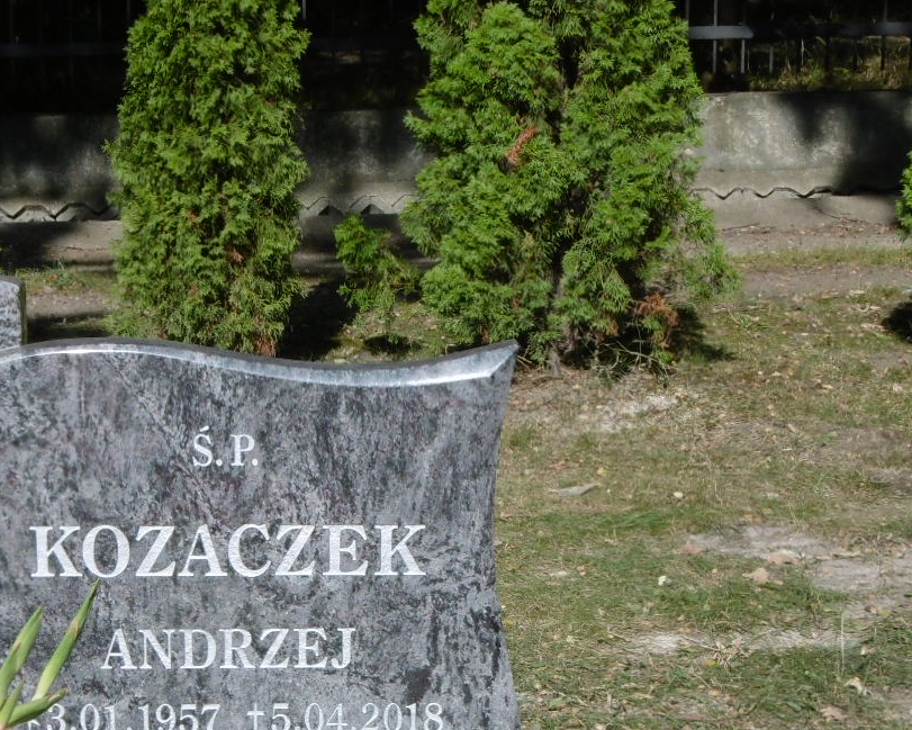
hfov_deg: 18.1
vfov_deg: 14.4
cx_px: 319
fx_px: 2861
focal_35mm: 106
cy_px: 641
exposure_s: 1/1000
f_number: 3.8
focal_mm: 7.7
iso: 100
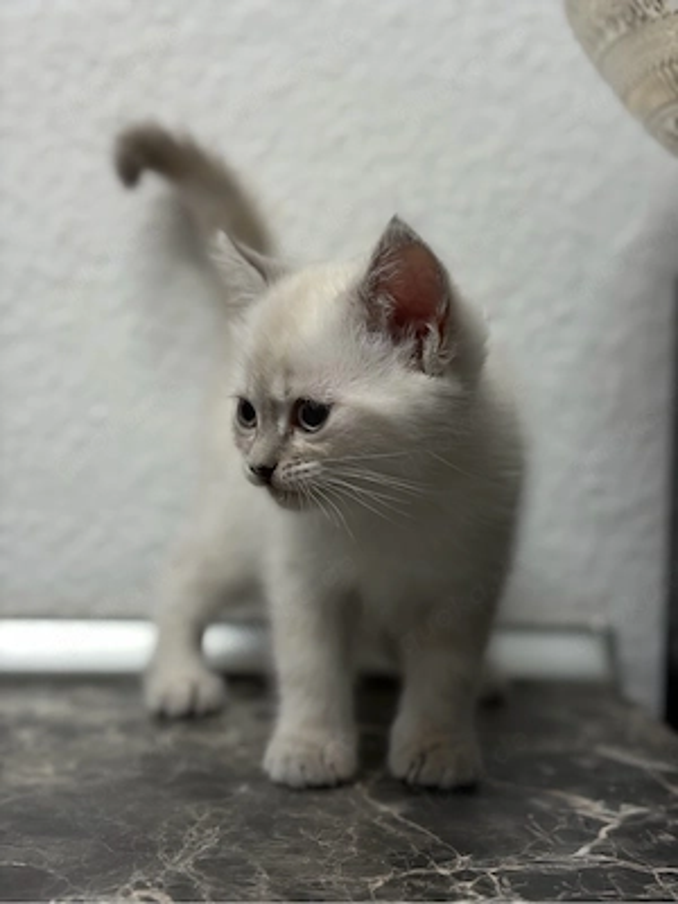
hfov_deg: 28.0
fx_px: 1358
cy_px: 452
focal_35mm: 52
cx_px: 339
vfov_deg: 36.8
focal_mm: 5.96
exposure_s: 1/50
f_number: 1.6
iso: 100
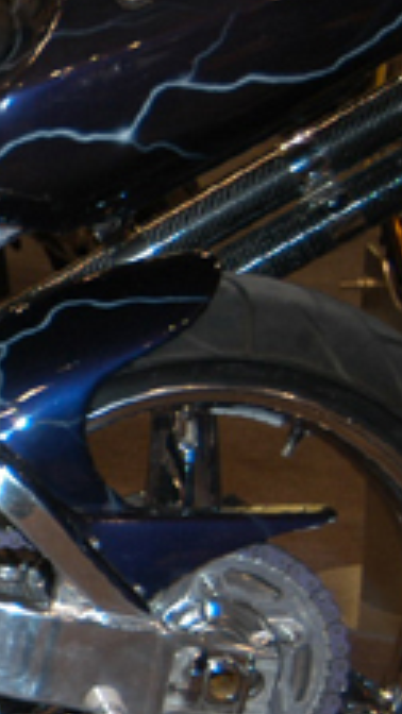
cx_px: -570
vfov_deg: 14.1
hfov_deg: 7.5
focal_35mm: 152
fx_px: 2880
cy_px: 402
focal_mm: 32
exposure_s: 1/60
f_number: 5
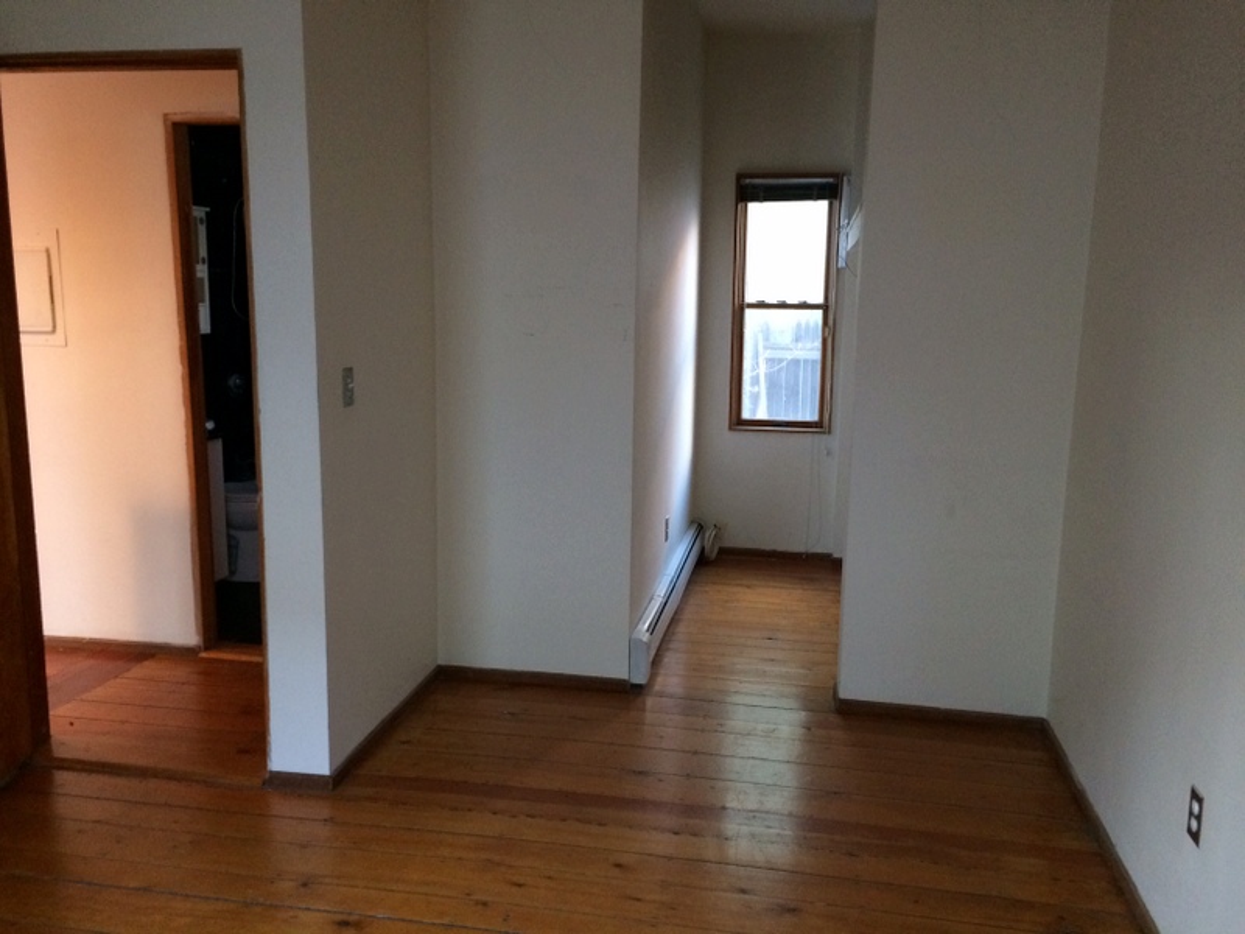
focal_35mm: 29
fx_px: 1043
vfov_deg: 48.2
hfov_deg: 61.7
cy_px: 467
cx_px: 622
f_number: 2.2
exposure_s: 1/17
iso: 320
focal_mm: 4.15
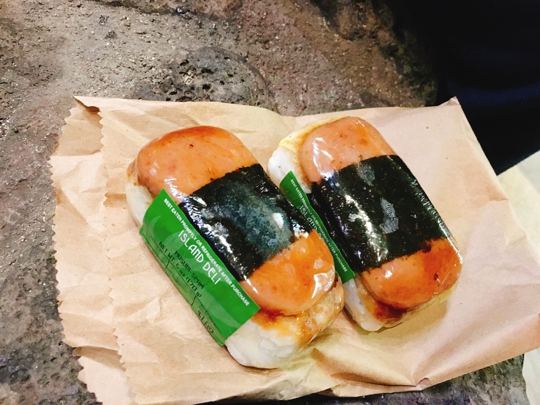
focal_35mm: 29
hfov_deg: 61.7
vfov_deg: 48.2
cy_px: 202
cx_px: 270
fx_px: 452
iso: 400
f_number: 2.2
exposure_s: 1/15
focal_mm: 4.15
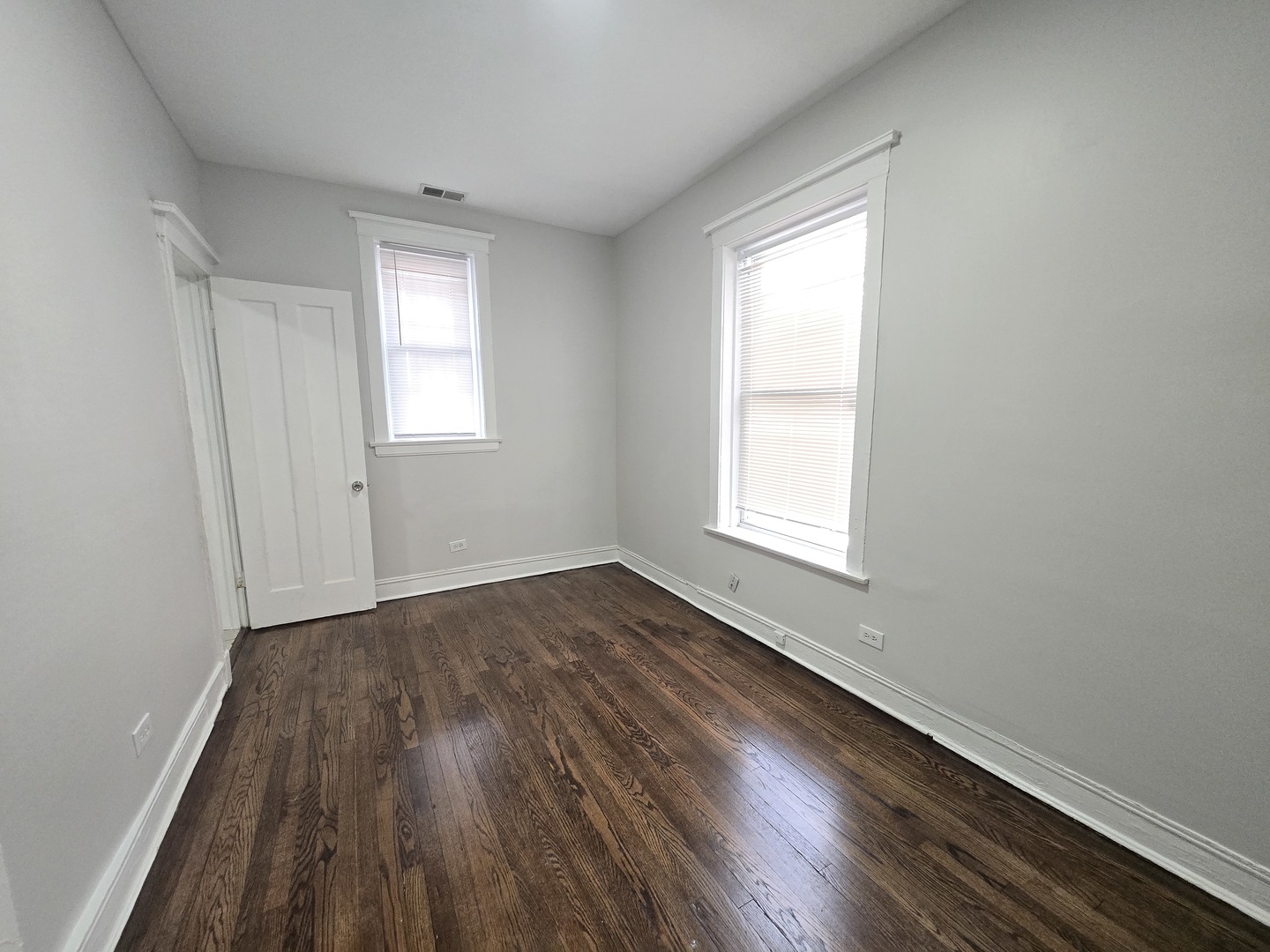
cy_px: 476
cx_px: 635
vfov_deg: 89.9
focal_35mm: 13
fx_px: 477
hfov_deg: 106.2
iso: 250
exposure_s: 1/60
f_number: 2.2
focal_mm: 1.7
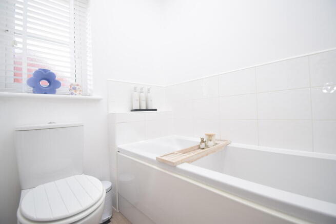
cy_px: 112
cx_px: 168
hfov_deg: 100.4
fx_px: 140
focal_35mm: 15
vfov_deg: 77.4
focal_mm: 10
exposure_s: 1/125
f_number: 5.6
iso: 400
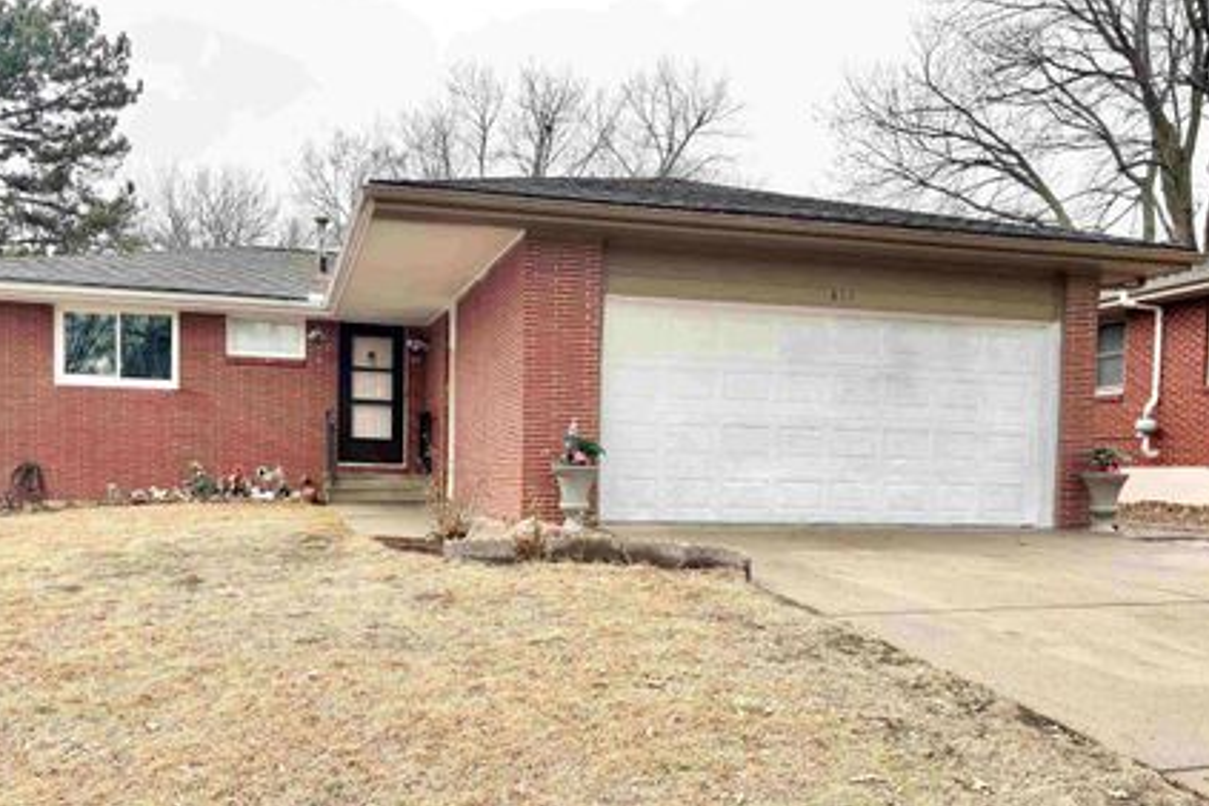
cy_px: 522
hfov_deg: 58.6
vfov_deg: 40.7
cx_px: 546
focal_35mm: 32
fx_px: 1075
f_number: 1.6
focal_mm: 5.96
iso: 50
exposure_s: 1/574
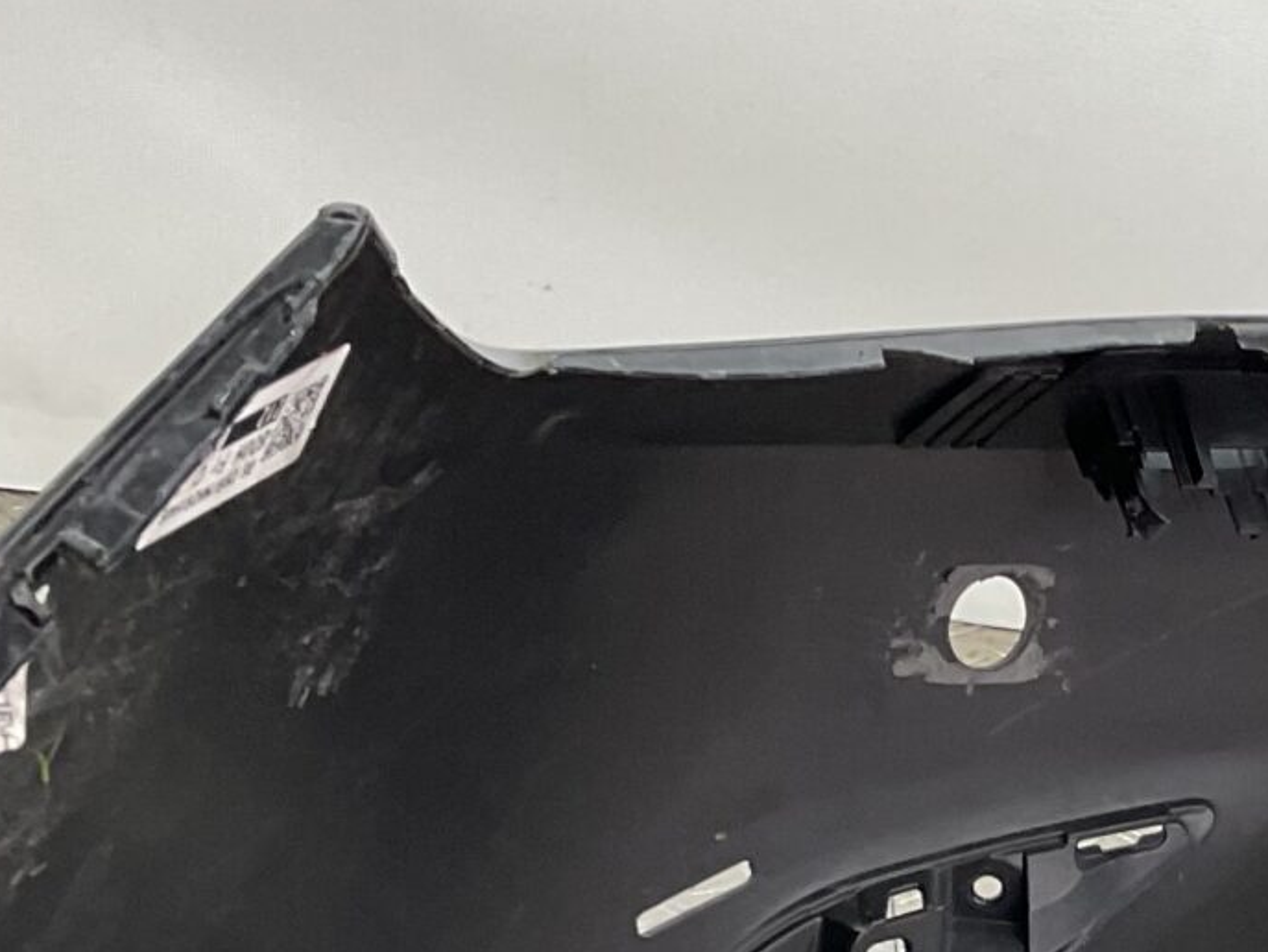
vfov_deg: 13.2
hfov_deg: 17.7
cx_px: 1336
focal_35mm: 108
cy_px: 1280
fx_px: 3958
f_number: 1.8
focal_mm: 3
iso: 40
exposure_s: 1/120
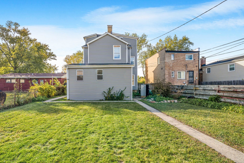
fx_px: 122
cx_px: 110
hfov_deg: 89.7
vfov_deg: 67.3
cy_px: 77
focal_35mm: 18
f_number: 9
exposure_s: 1/250
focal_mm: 16
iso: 320
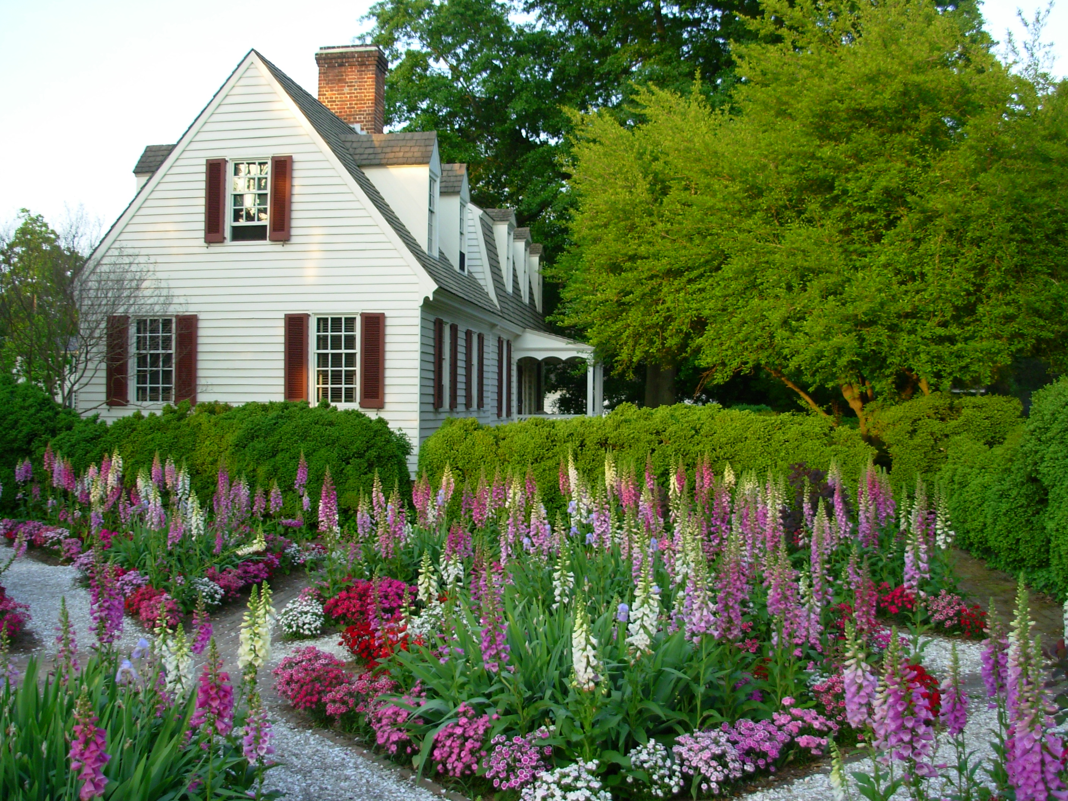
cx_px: 534
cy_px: 400
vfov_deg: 37.7
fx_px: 1172
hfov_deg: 49.0
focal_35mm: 38
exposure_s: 1/80.6
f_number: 2.9
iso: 50
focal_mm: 6.3
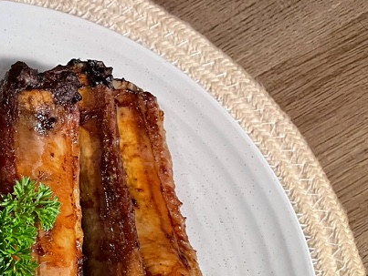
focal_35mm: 66
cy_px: 342
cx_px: -38
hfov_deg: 26.9
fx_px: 702
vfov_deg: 20.6
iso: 200
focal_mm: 4.2
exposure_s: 1/50
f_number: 1.6
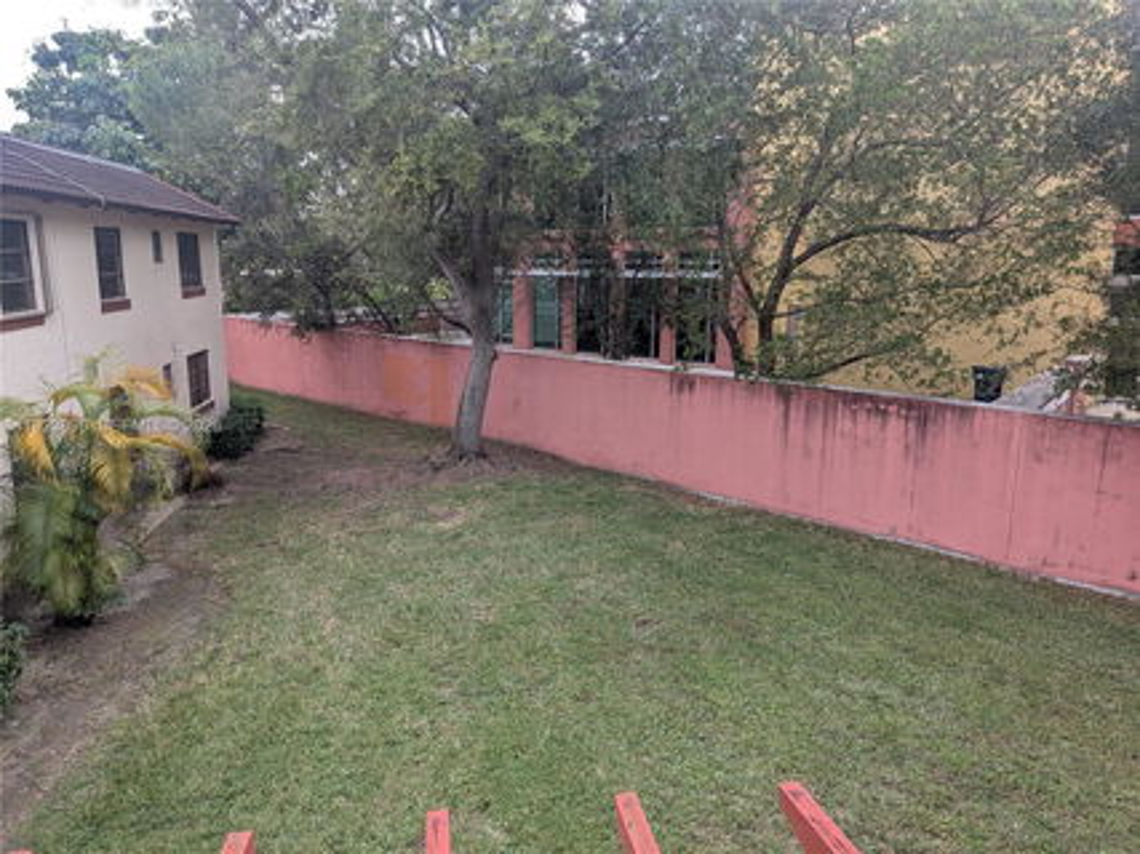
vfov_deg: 56.8
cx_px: 570
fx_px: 790
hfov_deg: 71.6
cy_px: 427
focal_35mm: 24
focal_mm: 4.53
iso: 21
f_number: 1.7
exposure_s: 1/159
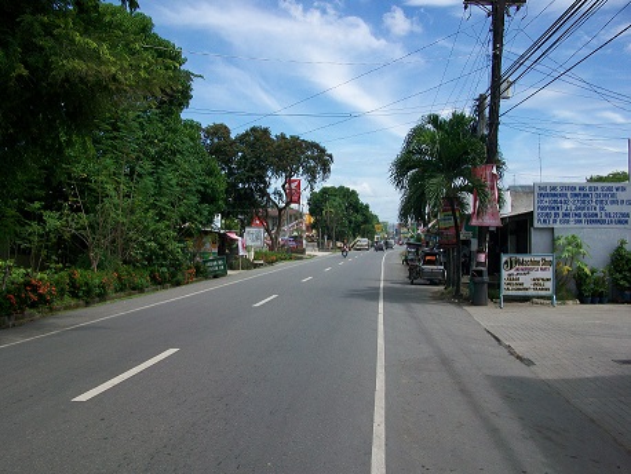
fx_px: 584
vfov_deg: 44.2
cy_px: 237
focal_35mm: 32
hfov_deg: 56.8
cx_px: 316
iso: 64
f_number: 5.5
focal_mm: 5.7
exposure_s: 1/320
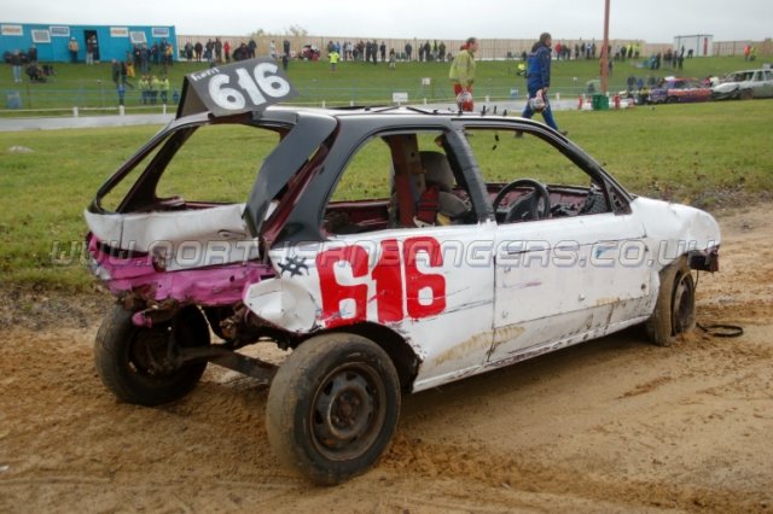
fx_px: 998
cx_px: 386
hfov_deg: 42.3
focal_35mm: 46
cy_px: 257
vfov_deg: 28.9
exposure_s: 1/400
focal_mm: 31
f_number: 4.5
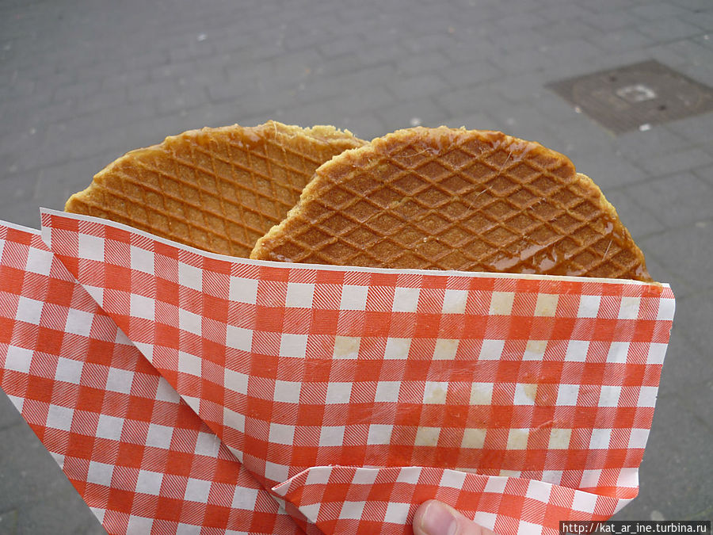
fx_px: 639
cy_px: 268
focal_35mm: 31
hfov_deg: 58.4
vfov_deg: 45.4
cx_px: 356
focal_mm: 5.5
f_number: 2.8
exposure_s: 1/160
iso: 80
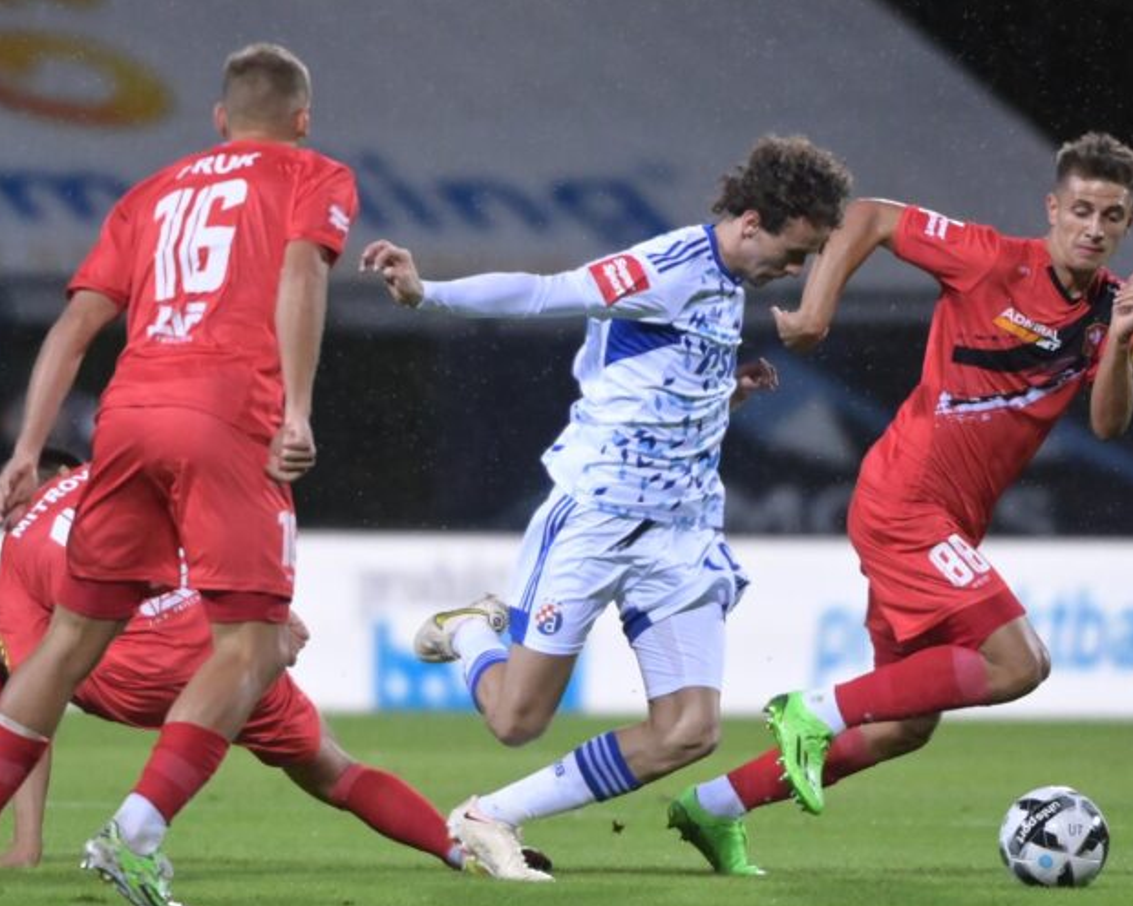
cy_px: 458
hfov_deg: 4.2
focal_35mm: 465
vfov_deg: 3.3
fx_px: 15593
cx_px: 583
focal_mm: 400
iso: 8000
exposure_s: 1/3200
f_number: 4
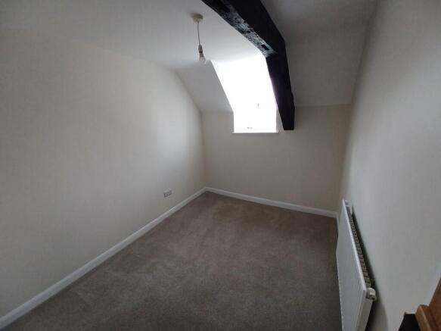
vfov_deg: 89.9
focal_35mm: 13
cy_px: 166
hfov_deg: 106.2
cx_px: 220
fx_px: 166
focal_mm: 1.42
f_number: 2.2
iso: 64
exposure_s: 1/50
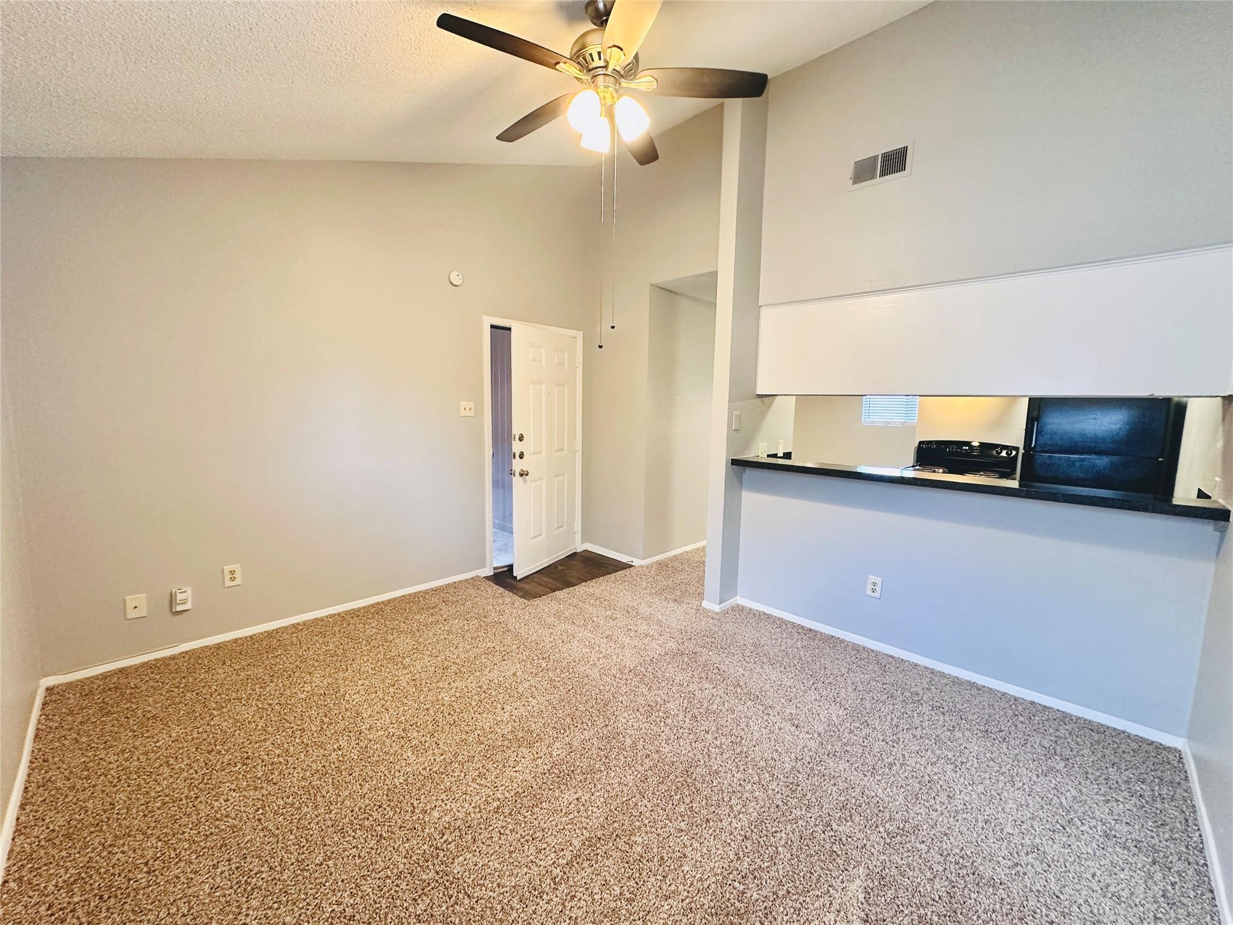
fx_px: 499
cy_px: 462
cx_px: 616
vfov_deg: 85.7
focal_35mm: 14
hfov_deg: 102.1
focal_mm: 2.22
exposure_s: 1/60
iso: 400
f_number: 2.2
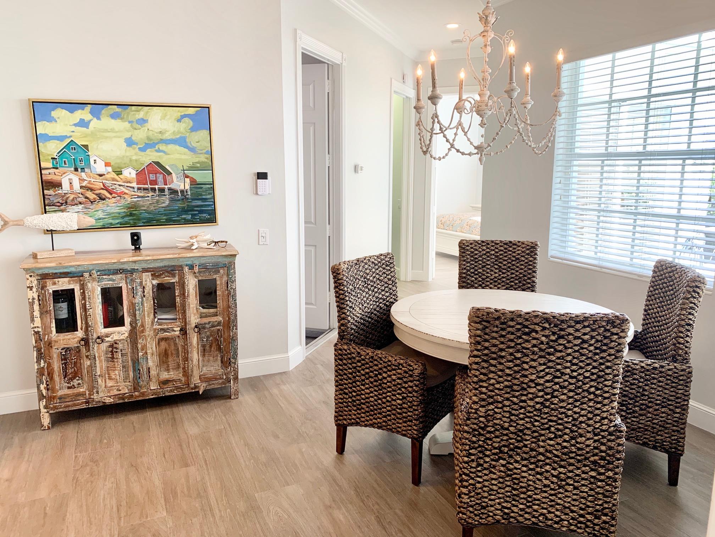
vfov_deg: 53.1
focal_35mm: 26
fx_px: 537
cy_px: 268
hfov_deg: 67.3
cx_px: 358
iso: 50
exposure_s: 1/60
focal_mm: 4.25
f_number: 1.8
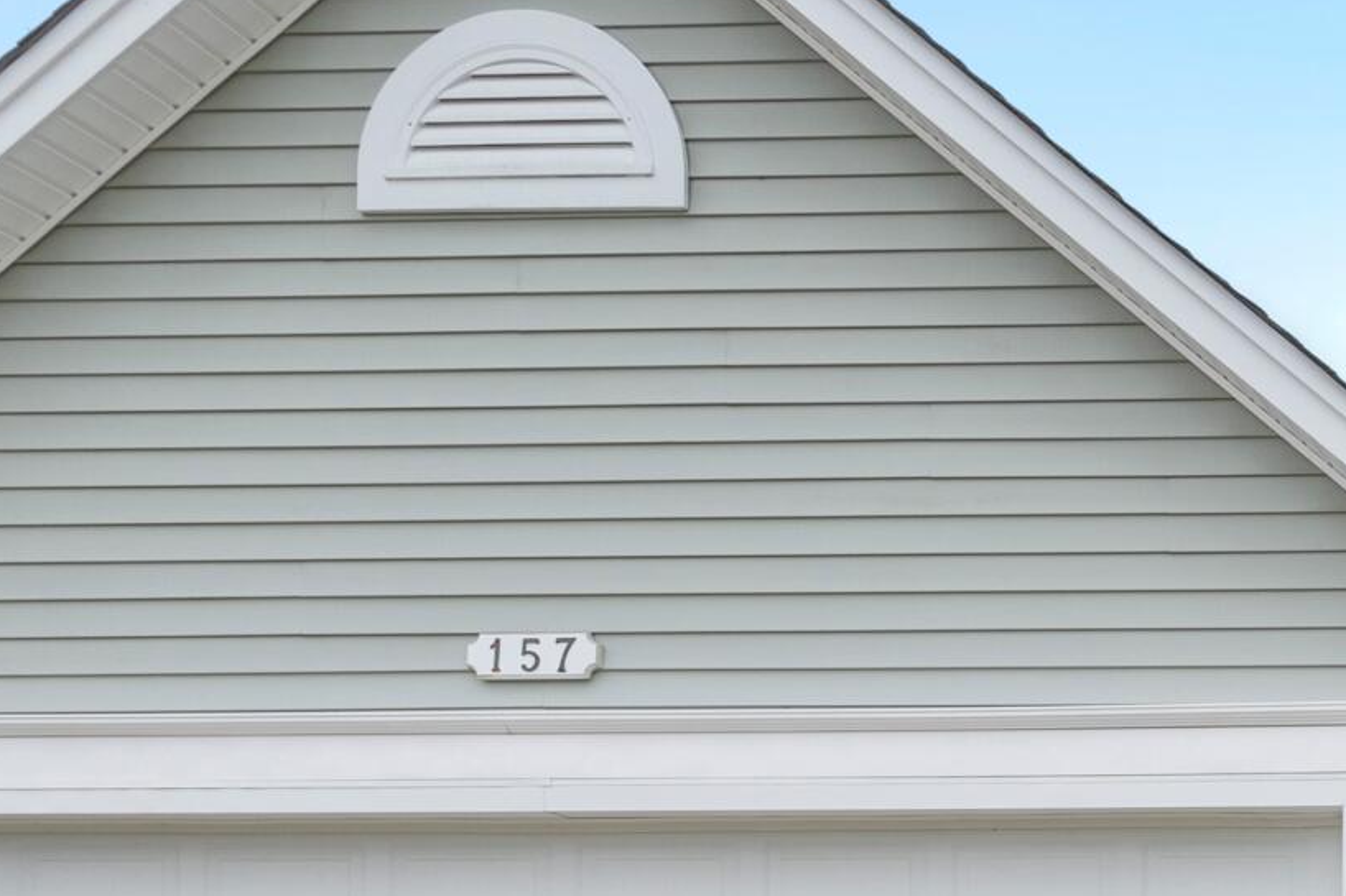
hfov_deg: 30.1
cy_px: 1128
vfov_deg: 22.3
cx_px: 1669
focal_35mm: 55
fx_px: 2056
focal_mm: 10
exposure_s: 1/160
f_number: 6.3
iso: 100
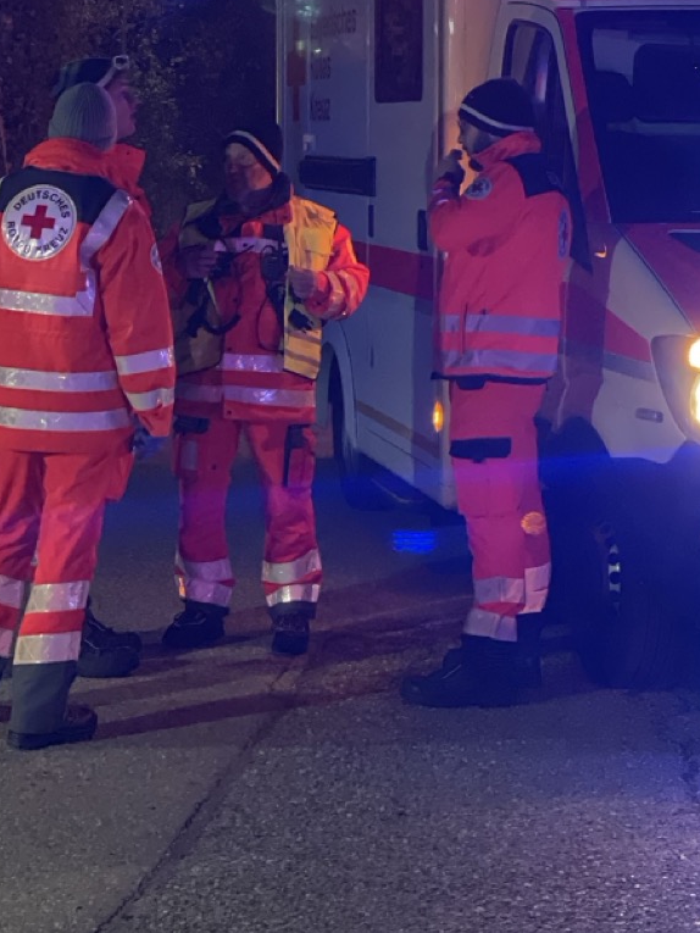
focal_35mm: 87
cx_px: 518
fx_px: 2345
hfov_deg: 16.9
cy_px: 223
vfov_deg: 22.3
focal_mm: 6
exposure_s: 1/33
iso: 500
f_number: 2
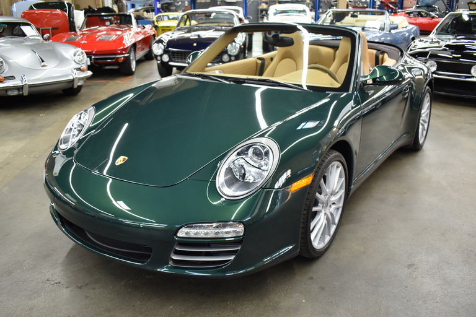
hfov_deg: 57.2
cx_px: 238
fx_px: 436
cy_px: 158
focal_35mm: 33
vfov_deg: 40.0
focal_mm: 22
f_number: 3.8
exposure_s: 1/30
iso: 500
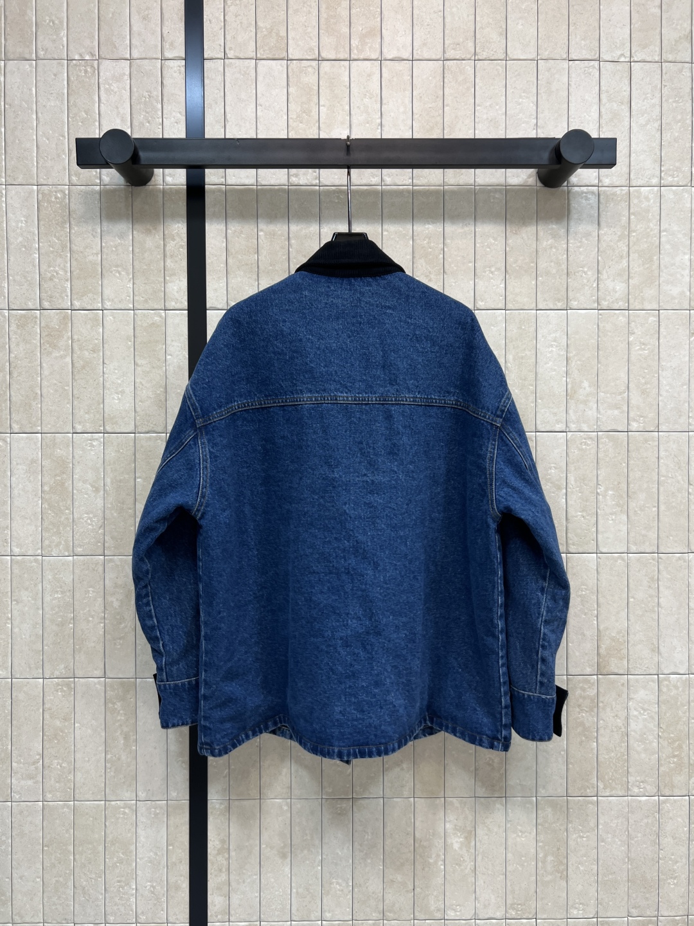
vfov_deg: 67.3
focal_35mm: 26
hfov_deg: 53.1
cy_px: 463
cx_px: 347
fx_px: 695
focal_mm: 5.7
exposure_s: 1/100
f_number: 1.5
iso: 40
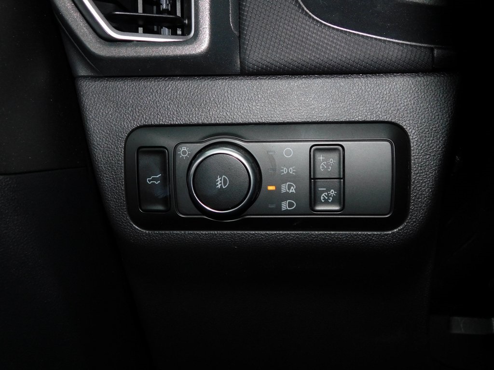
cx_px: 247
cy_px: 185
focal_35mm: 40
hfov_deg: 46.8
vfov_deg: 36.0
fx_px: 571
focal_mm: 7.1
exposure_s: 1/30
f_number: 7.2
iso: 200
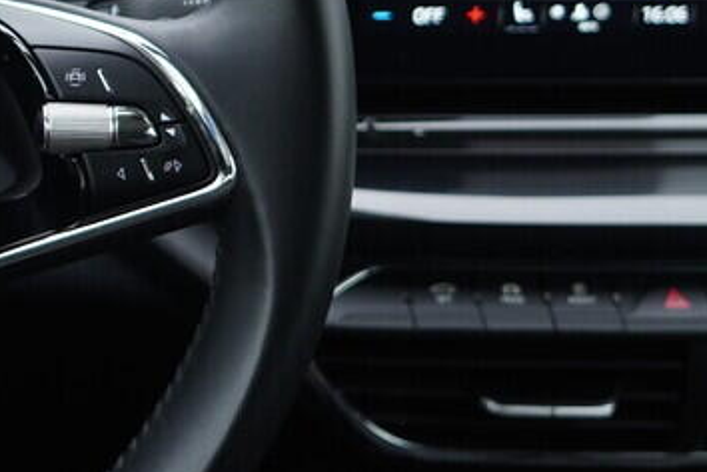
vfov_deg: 13.1
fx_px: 2042
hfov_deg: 18.1
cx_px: -264
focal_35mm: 104
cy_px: 111
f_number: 2.8
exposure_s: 1/40
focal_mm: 24
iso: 200
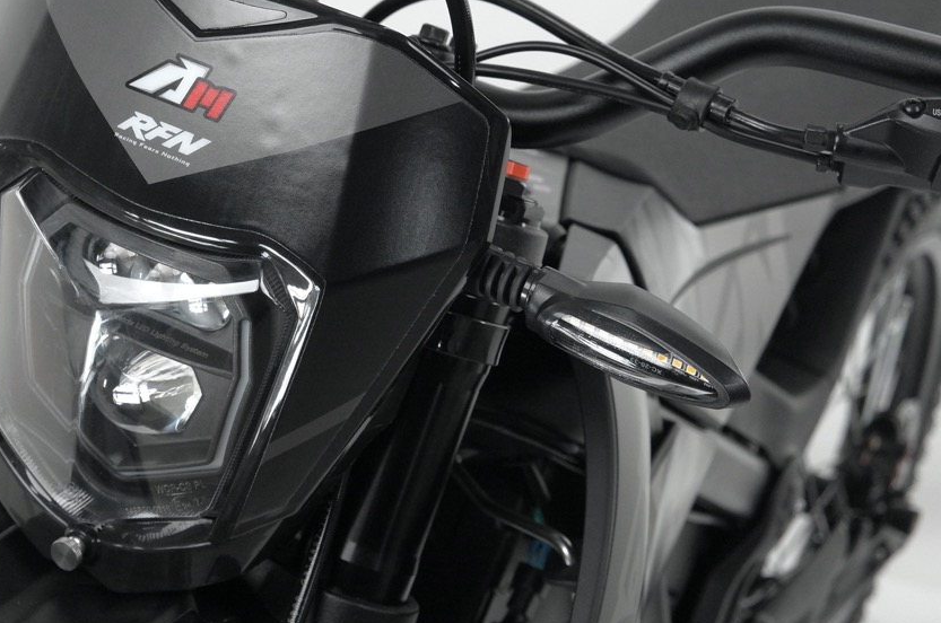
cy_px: 239
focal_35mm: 86
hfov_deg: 23.5
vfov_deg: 15.8
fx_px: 2244
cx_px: 254
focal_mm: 37.6
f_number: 5.6
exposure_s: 1/250
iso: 1600
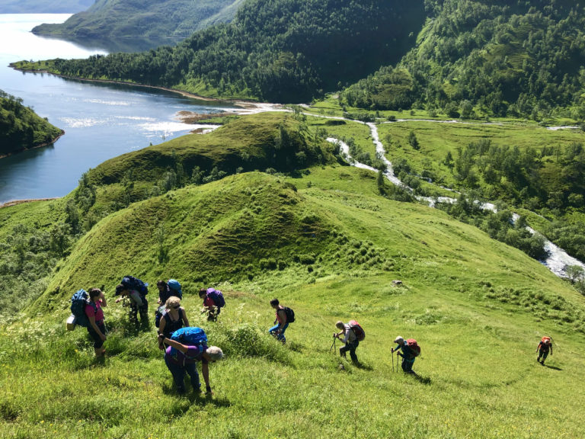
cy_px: 220
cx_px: 292
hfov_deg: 63.4
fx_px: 473
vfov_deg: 49.7
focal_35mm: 28
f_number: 1.8
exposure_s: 1/1021
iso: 20
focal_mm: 3.99
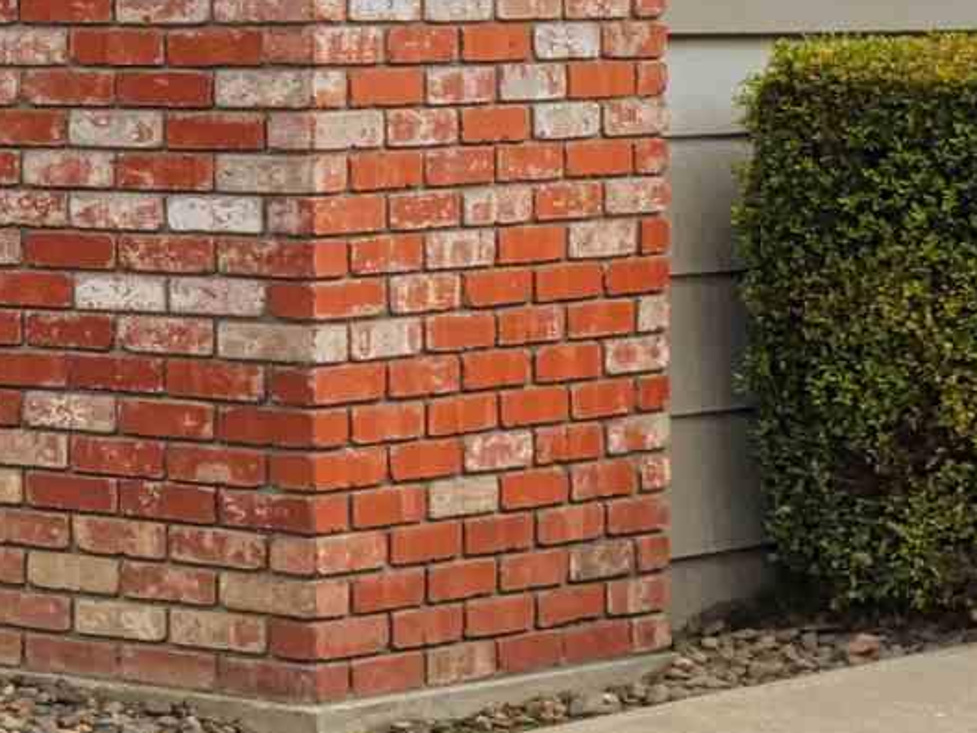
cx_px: -897
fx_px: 4601
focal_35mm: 163
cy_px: 50
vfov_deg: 9.1
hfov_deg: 11.1
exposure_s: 1/125
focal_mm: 14
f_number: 8
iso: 125
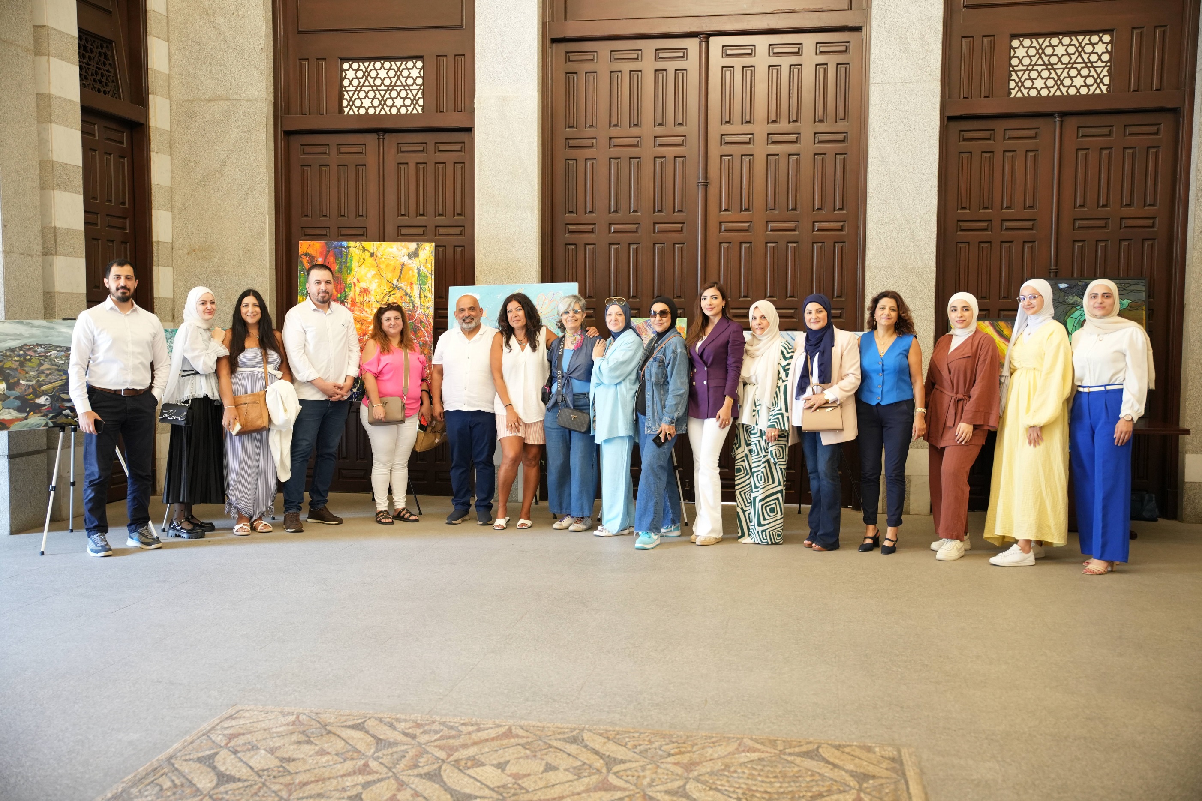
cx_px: 601
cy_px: 400
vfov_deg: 35.8
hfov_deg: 51.8
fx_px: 1239
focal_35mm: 37
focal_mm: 37.1
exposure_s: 1/60
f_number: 2.8
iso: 2500
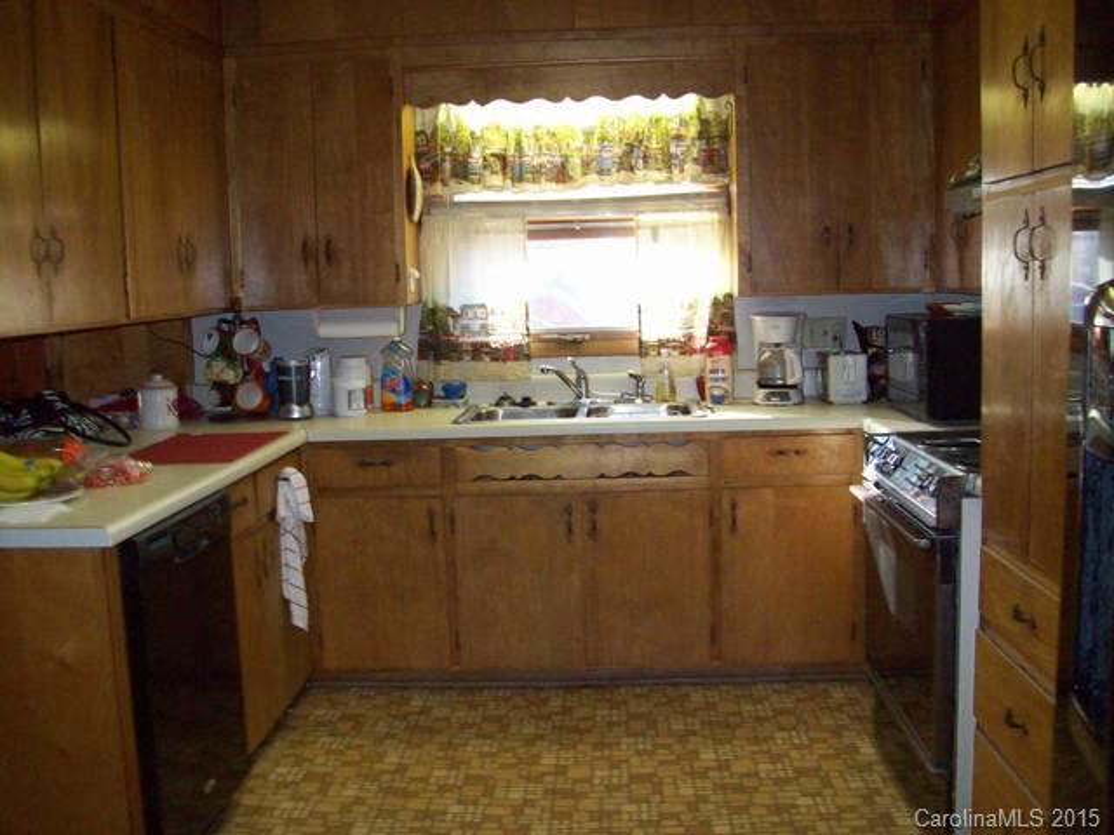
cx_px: 557
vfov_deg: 39.7
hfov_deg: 51.4
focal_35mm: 36
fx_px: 1159
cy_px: 418
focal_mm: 6
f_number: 2.7
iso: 200
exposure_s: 1/64
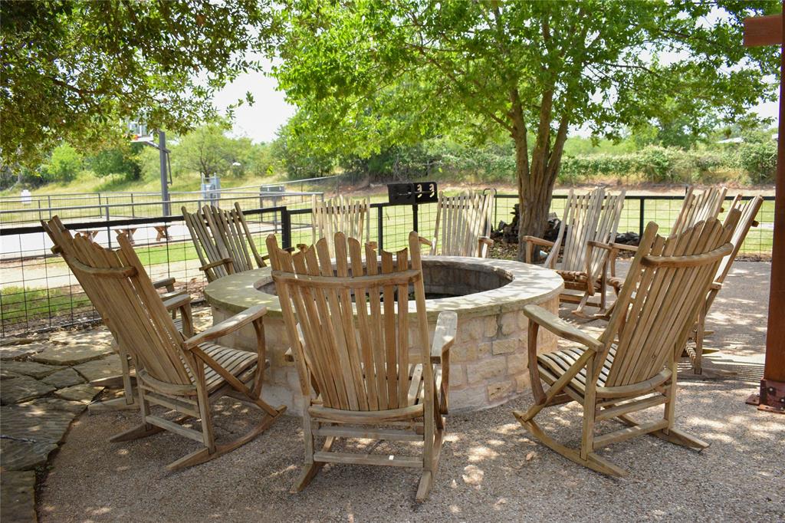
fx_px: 687
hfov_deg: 59.5
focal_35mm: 32
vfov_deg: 41.7
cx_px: 392
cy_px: 262
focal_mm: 21
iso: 1000
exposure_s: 1/1250
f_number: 5.6
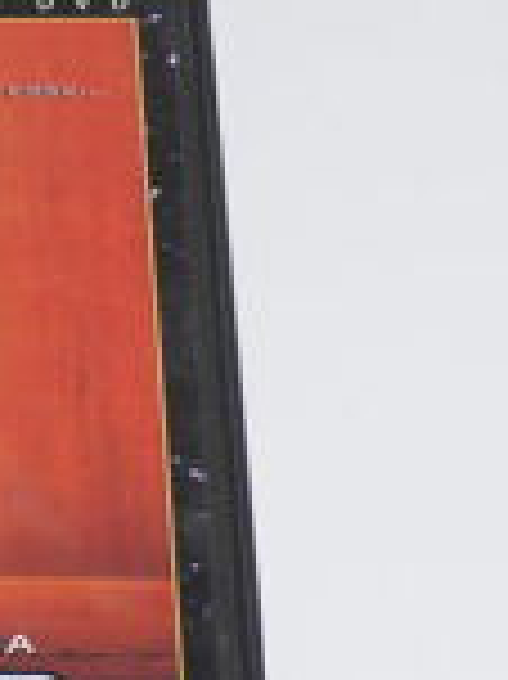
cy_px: 365
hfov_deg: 5.2
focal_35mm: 283
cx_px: -378
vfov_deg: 7.0
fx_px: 5545
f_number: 3.2
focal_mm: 13.8
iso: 100
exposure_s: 1/30
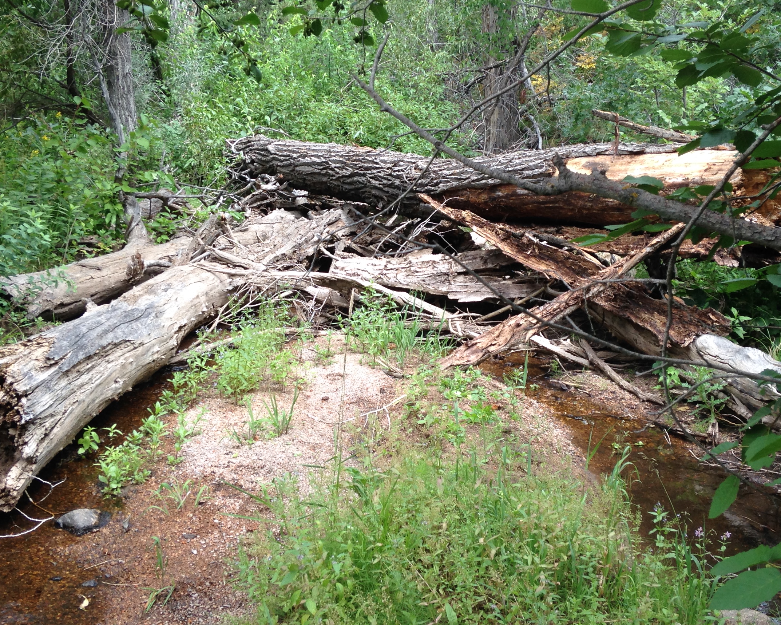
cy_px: 292
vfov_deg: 30.8
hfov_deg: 38.0
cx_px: 429
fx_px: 1133
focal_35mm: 49
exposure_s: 1/246
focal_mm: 4.12
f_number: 2.4
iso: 50
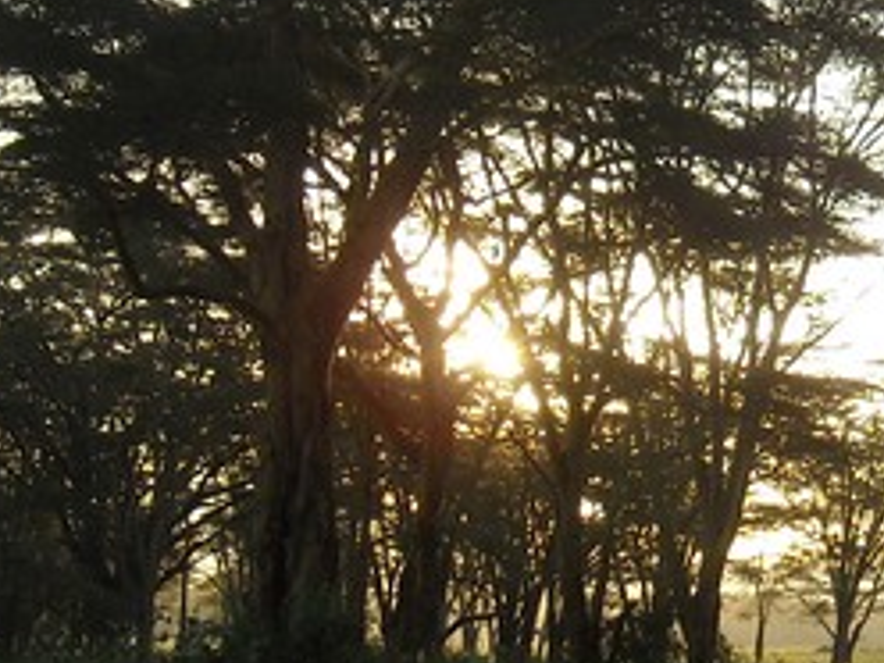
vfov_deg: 13.1
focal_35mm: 113
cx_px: 859
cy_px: 214
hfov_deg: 17.1
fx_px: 2886
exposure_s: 1/250
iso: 124
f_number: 2.8
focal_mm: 5.7
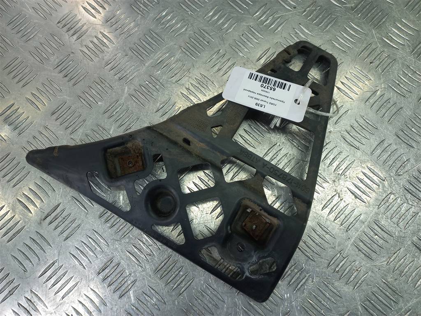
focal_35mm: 25
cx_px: 210
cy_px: 158
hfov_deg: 69.4
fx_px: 304
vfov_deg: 54.9
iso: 40
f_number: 1.8
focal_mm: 4.6
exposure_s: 1/50
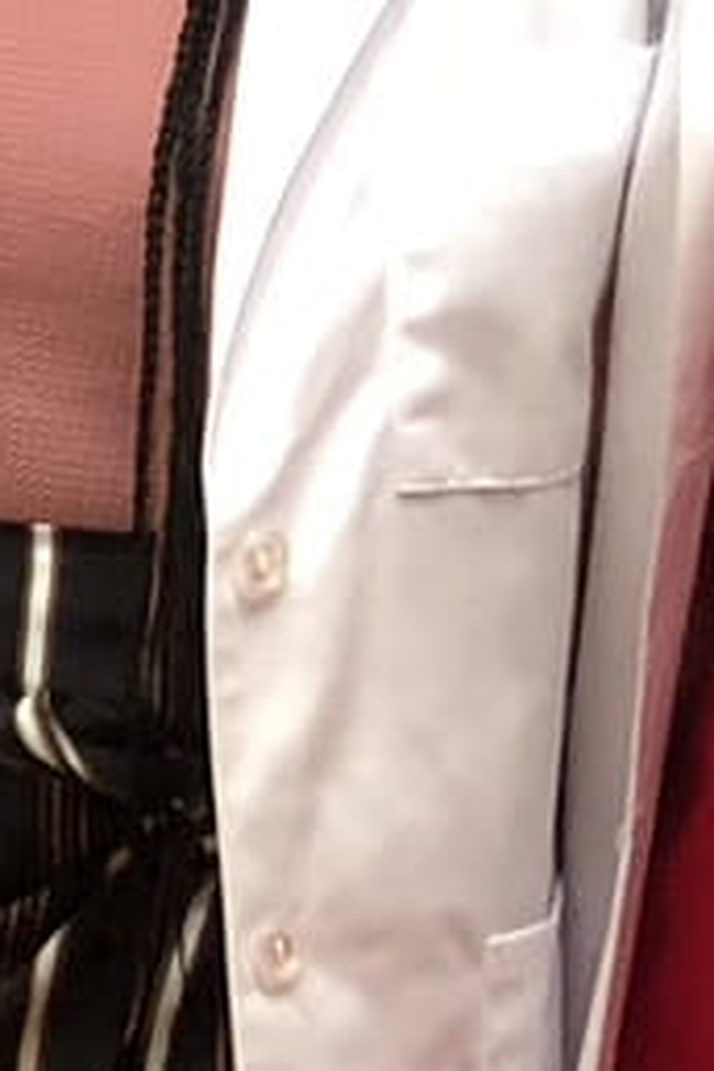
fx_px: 6872
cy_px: 166
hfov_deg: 5.5
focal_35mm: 231
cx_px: -1544
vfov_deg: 8.9
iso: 40
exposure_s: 1/20
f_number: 1.8
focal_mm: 3.99
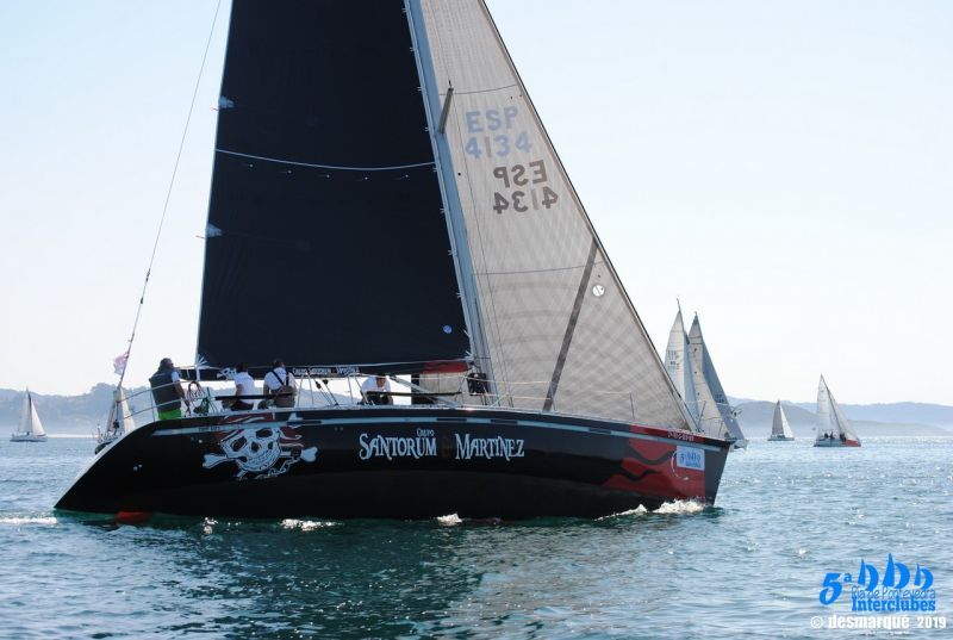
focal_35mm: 82
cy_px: 320
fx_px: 2188
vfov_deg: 16.6
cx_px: 476
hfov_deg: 24.6
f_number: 7.1
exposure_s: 1/200
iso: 100
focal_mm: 55
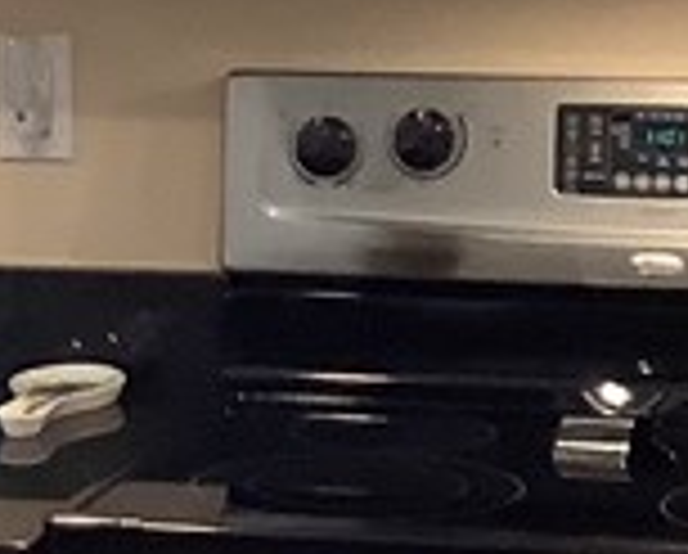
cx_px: -9
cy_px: 45
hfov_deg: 9.5
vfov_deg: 7.7
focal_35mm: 202
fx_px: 4121
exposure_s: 1/50
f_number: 2.4
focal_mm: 3.3
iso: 200
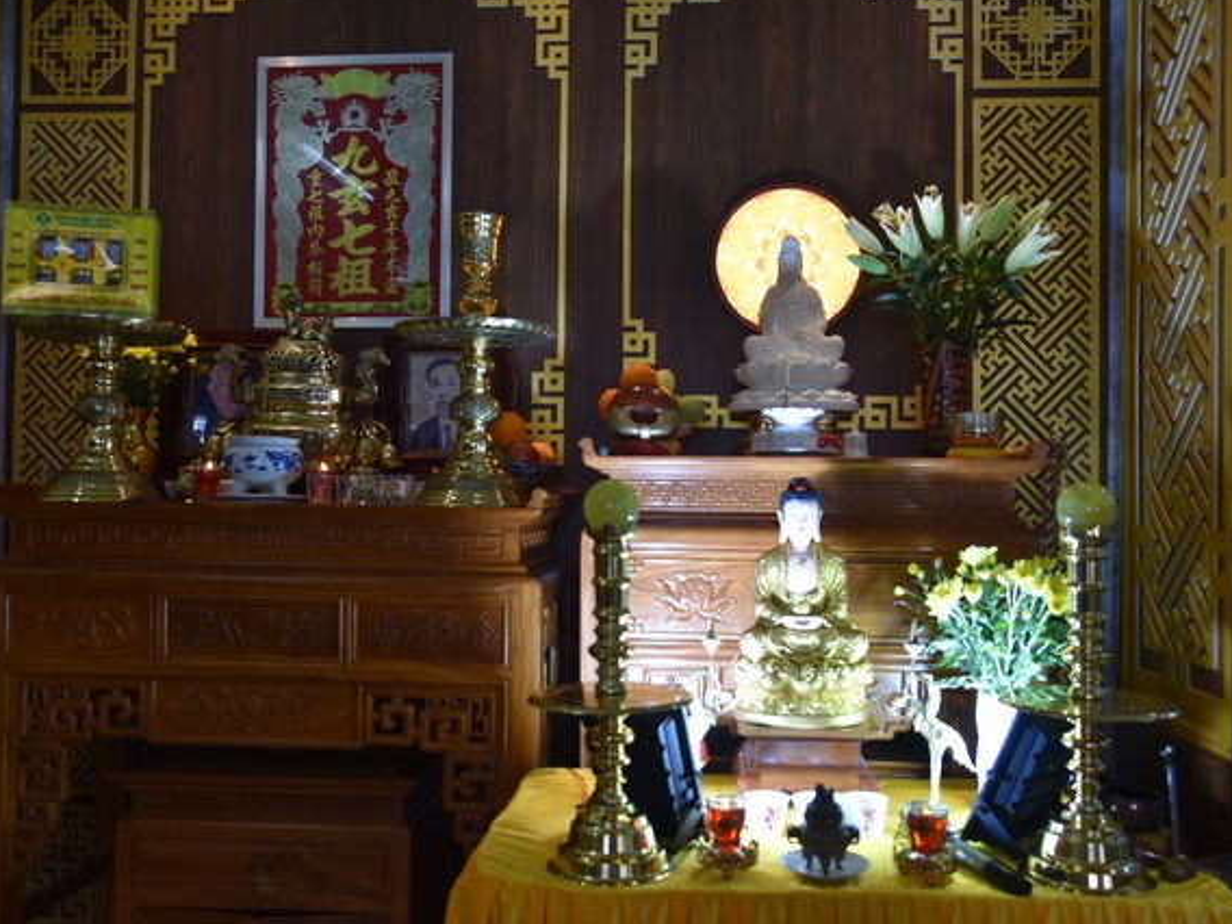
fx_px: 1174
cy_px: 458
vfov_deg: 42.9
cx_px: 627
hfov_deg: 55.3
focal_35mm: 33
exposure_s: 1/80
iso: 400
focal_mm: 30
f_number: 4.5
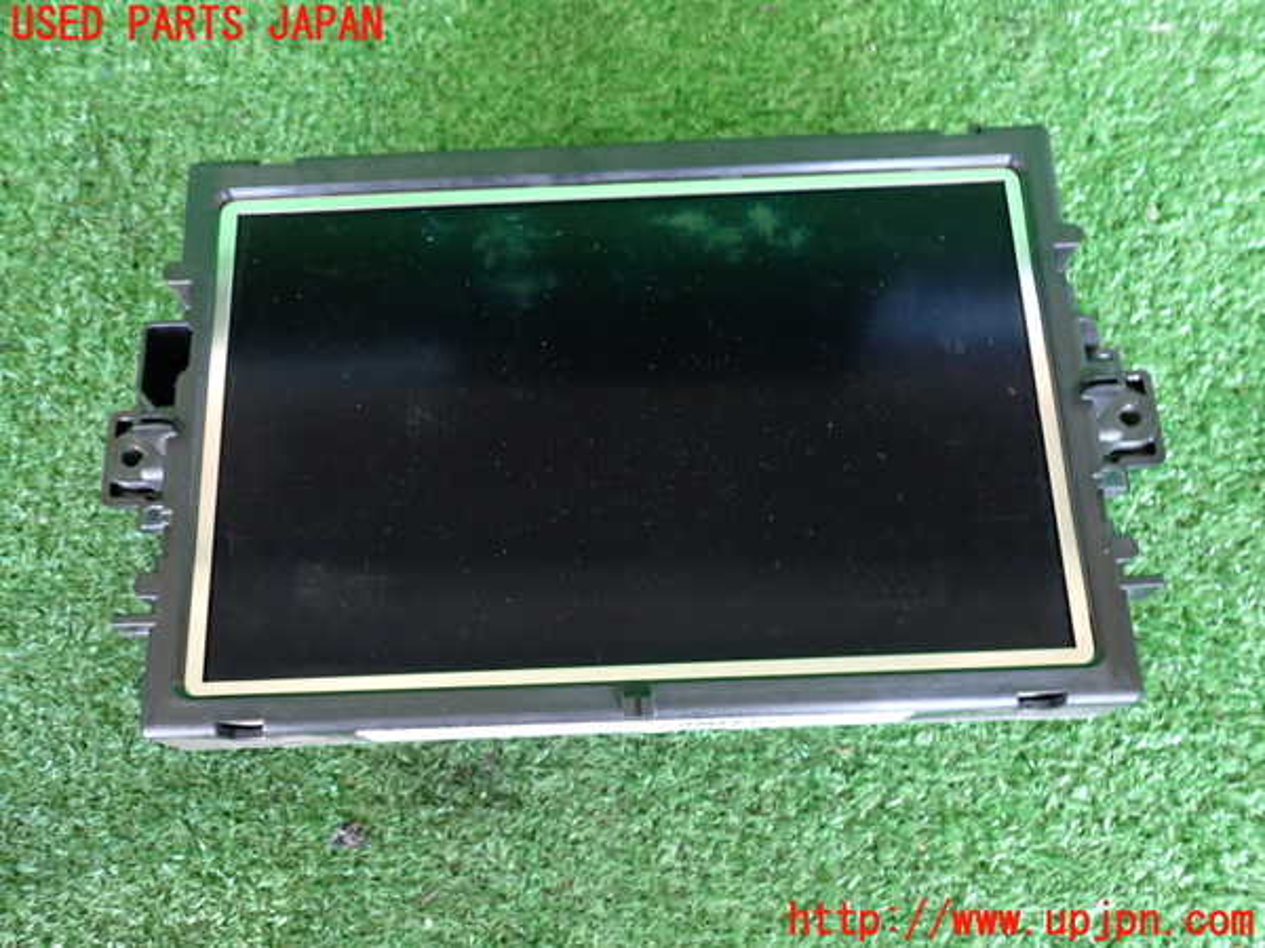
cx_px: 632
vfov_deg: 46.8
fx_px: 1096
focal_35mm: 30
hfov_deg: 60.0
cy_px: 474
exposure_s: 1/30
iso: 400
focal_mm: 5.4
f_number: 2.3
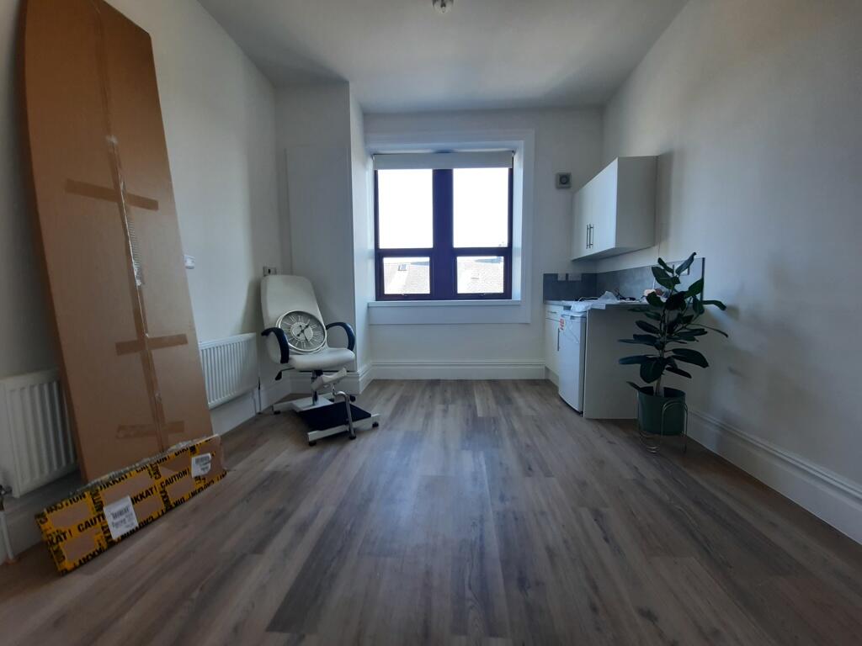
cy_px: 323
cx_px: 431
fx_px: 324
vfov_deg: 89.9
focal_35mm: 13
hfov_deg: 106.2
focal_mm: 1.74
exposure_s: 1/50
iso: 50
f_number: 2.2
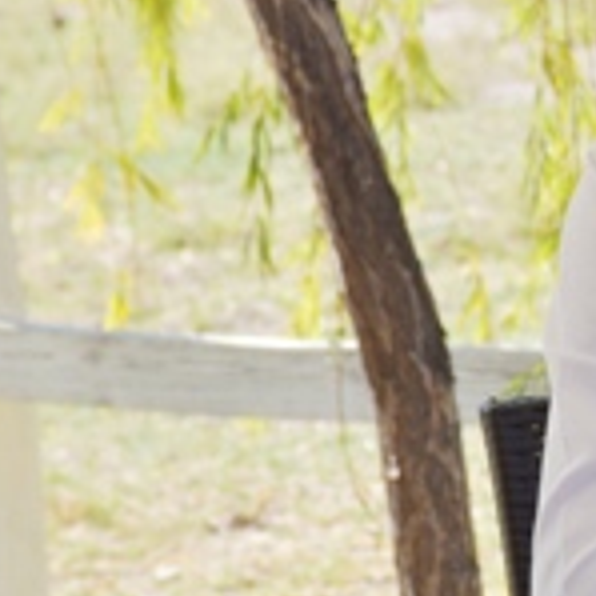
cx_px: 832
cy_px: 122
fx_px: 7096
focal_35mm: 364
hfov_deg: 4.8
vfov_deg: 4.8
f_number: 9
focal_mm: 95
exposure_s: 1/320
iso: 200
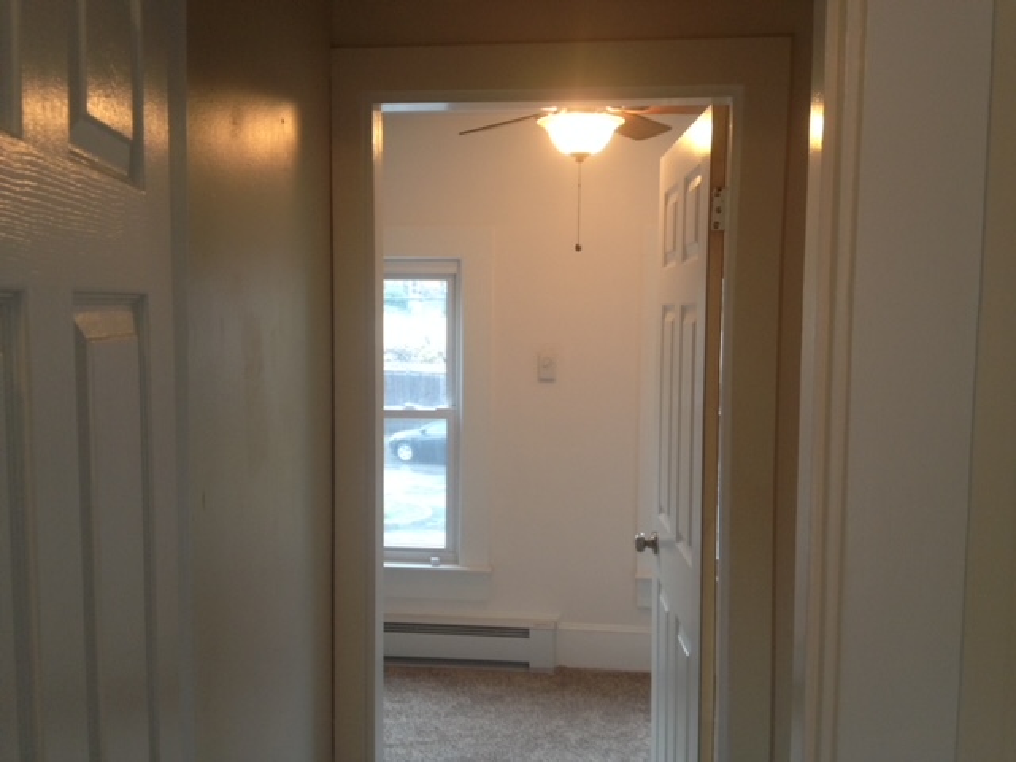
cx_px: 508
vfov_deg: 40.7
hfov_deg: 52.6
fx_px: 1027
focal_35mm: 35
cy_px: 381
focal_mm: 4.28
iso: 100
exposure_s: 1/20
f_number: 2.4
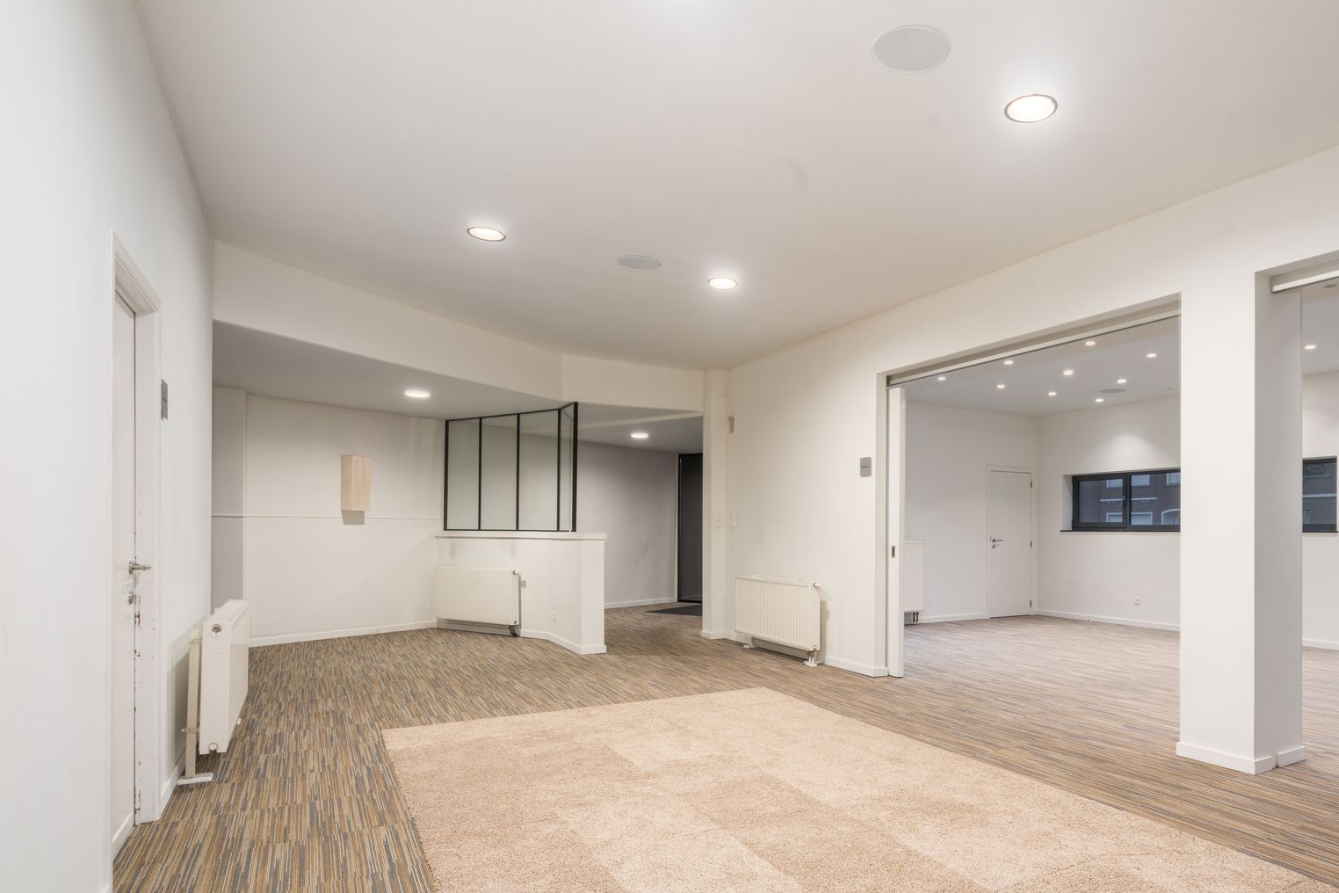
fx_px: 781
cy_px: 566
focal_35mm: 21
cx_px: 854
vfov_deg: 58.6
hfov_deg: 79.4
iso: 250
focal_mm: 16
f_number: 11
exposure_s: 1/5
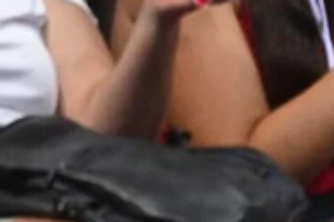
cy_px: -489
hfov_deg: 1.6
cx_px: 489
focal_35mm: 1319
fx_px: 12227
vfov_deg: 1.0
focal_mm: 200
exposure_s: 1/800
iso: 4000
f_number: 4
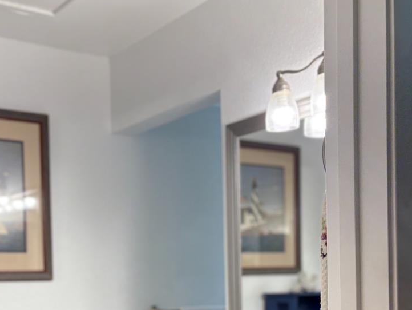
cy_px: 299
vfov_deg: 25.9
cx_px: 111
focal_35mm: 54
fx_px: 643
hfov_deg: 34.9
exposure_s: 1/120
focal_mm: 5.96
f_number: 1.6
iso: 125
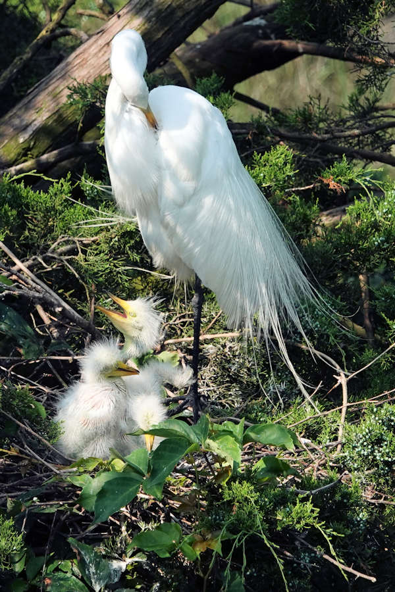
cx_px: 198
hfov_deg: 3.8
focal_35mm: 361
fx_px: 5941
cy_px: 296
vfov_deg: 5.7
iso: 100
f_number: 4
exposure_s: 1/640
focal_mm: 132.24
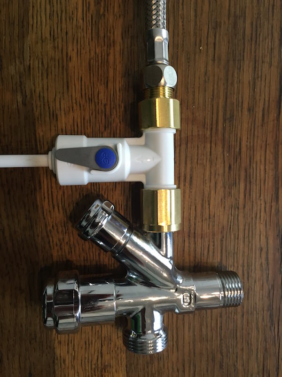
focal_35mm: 29
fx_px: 315
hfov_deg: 48.2
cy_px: 188
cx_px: 141
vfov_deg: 61.7
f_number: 2.2
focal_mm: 4.15
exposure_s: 1/33
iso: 100
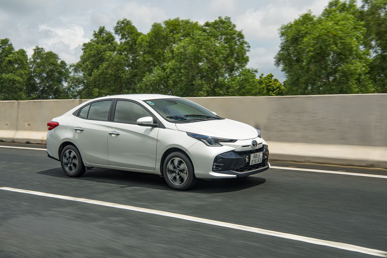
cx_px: 194
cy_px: 129
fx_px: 537
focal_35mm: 50
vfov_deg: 27.0
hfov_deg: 39.6
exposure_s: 1/160
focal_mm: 50
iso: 200
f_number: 11
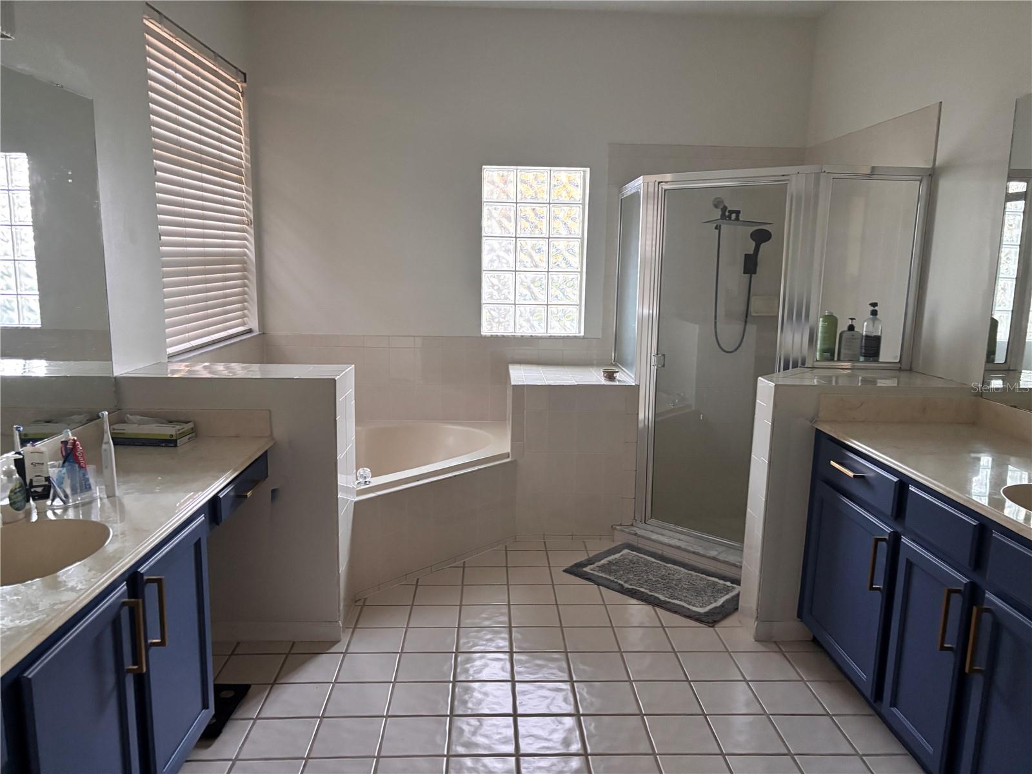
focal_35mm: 26
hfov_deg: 67.3
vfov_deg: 53.1
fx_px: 775
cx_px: 516
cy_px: 387
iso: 500
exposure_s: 1/40
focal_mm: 5.96
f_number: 1.6
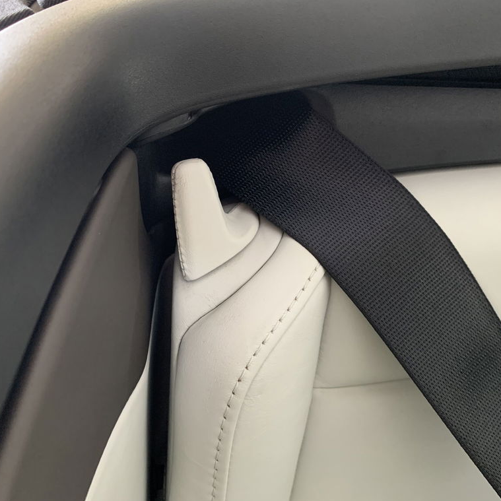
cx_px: 255
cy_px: 251
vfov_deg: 52.5
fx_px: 508
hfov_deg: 52.5
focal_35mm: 31
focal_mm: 4.25
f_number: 1.8
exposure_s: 1/37
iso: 400
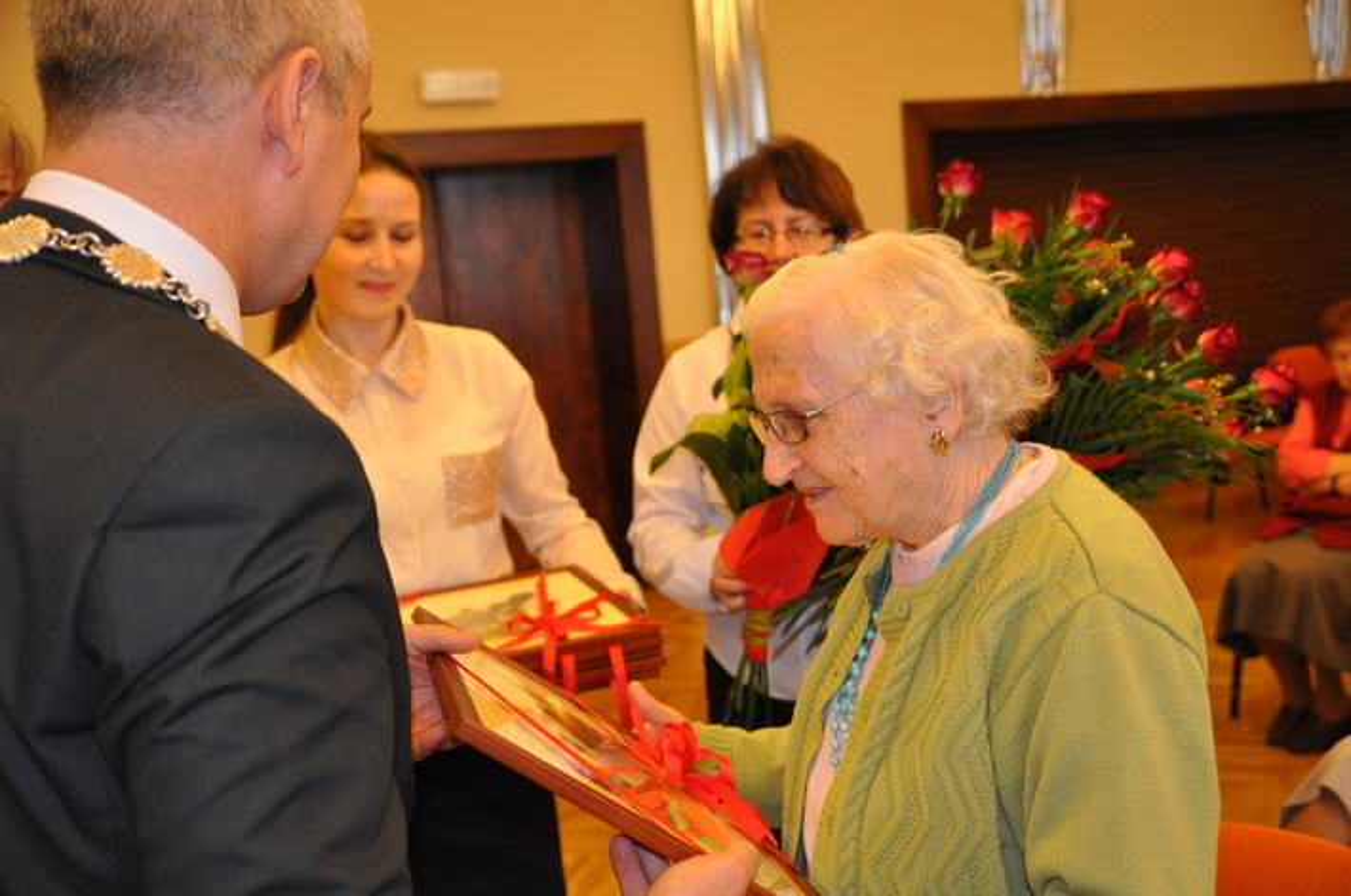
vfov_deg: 31.8
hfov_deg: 46.5
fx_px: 1574
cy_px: 448
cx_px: 676
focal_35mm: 42
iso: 800
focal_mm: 28
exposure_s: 1/80
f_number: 3.2
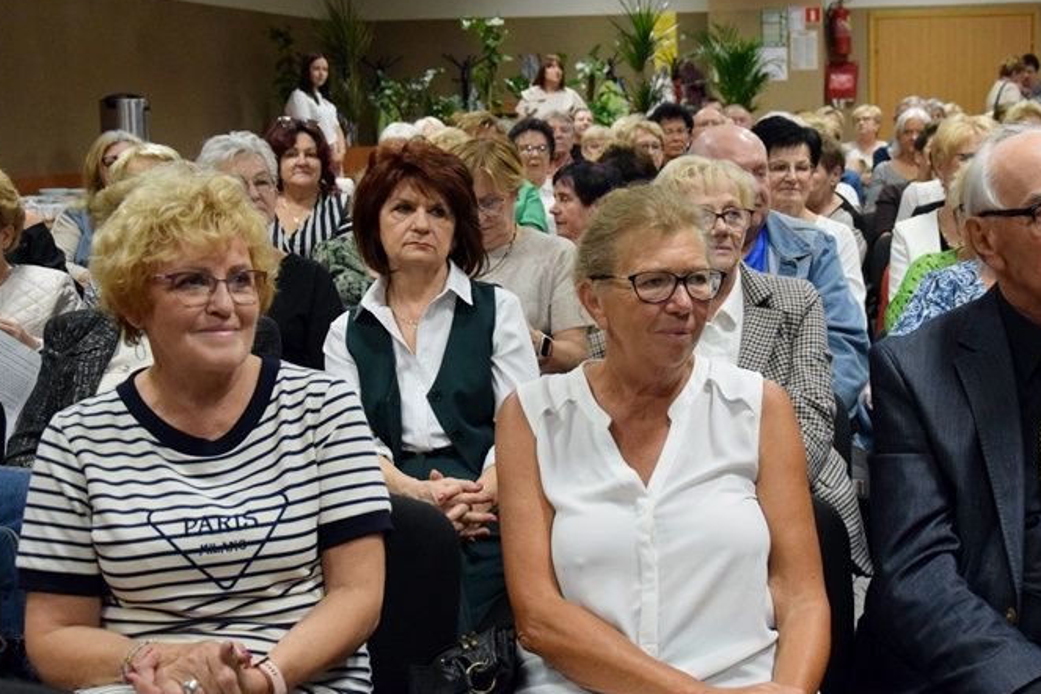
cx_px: 633
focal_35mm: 57
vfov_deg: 23.8
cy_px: 298
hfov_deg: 34.9
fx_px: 1648
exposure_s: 1/100
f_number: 4
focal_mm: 28
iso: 2200
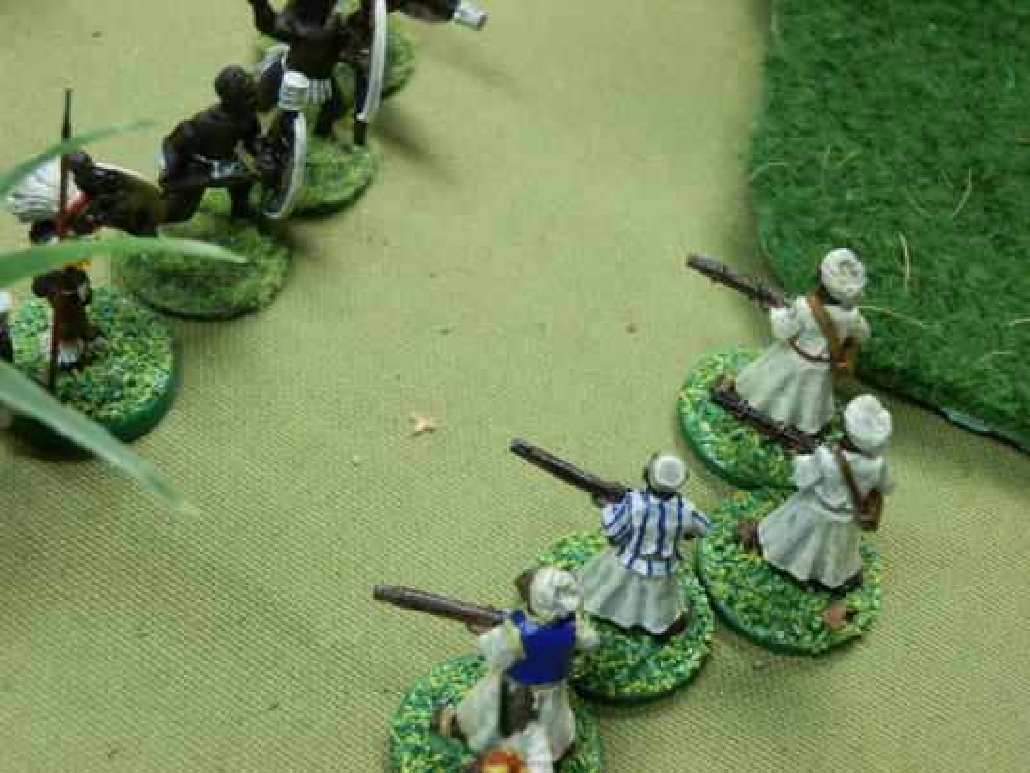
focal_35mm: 61
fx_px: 1815
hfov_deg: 31.7
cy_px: 386
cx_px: 515
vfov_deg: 24.0
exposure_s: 1/20
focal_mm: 10.99
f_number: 3.7
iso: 200
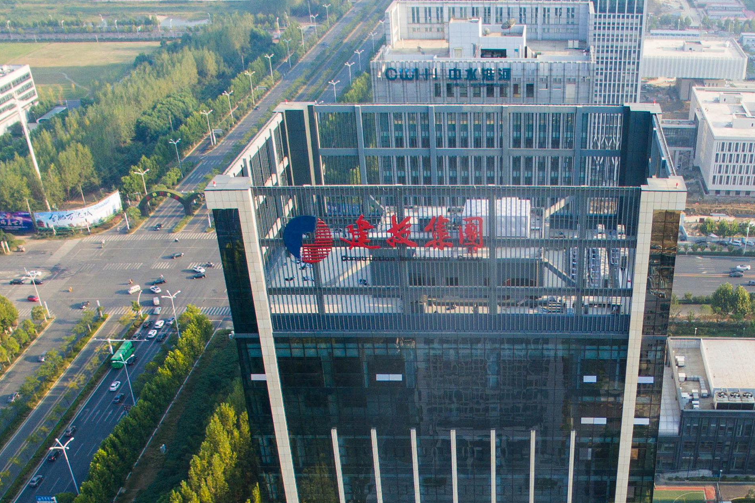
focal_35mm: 44
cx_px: 515
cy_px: 503
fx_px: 923
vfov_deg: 28.6
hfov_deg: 43.8
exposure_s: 1/250
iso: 100
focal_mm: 3.61
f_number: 2.8
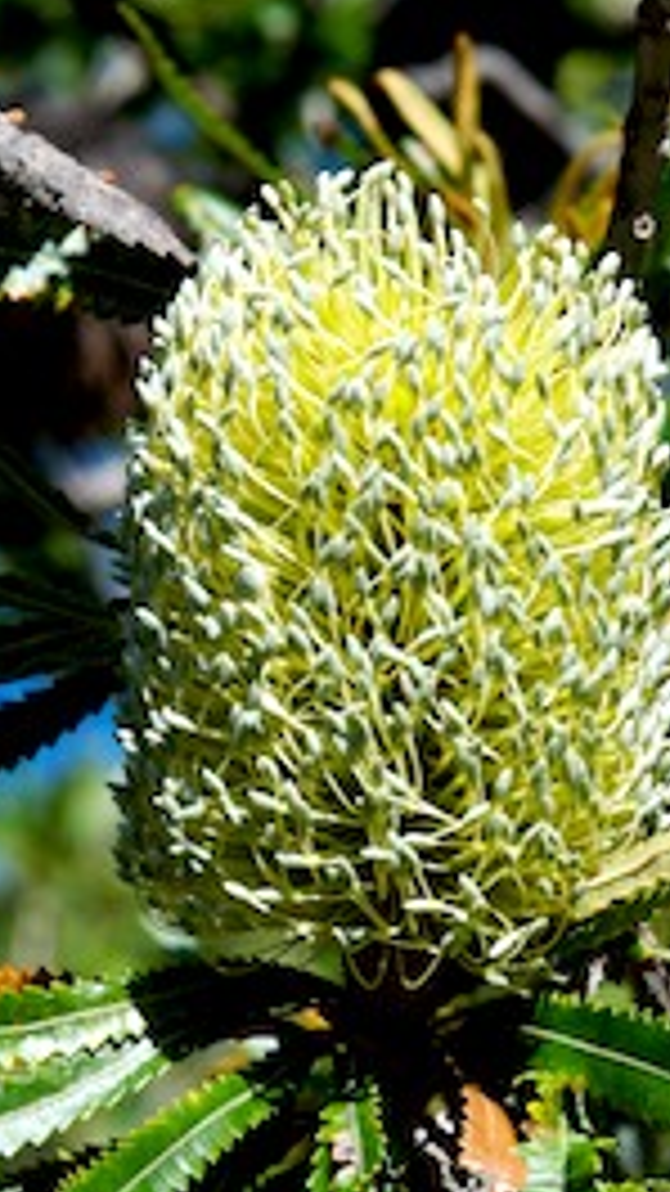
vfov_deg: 3.4
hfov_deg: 1.9
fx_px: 20188
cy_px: 873
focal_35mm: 639
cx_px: 517
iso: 320
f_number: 16
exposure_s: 1/160
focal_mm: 180
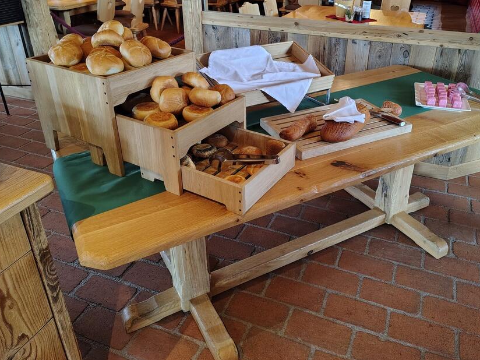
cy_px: 141
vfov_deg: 46.5
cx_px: 273
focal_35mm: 30
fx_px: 416
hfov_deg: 59.7
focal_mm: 5.56
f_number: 1.8
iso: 1451
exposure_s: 1/50
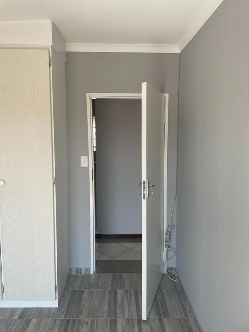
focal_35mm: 26
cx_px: 124
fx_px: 249
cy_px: 166
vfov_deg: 67.3
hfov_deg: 53.1
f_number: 1.6
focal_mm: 4.2
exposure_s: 1/267
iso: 32
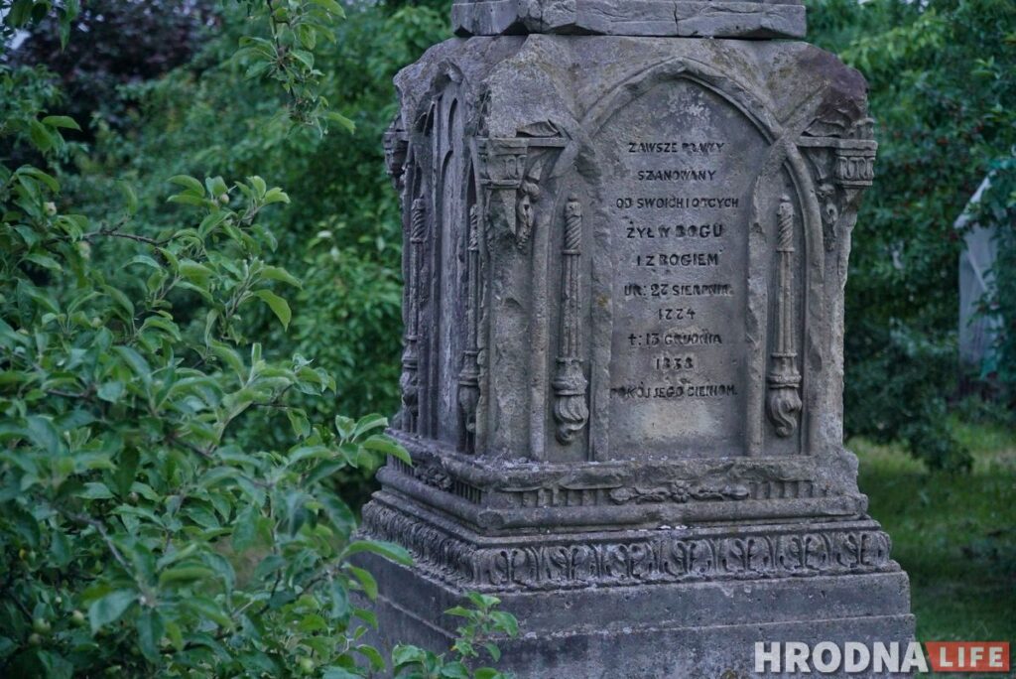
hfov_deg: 19.8
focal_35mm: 103
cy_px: 340
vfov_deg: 13.3
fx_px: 2908
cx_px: 508
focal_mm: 69
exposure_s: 1/40
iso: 500
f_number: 4
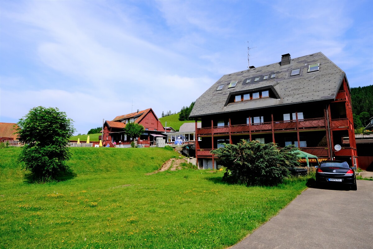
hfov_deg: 78.6
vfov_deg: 57.2
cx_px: 186
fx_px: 228
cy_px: 124
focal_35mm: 22
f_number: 5.6
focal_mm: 14.4
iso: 320
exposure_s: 1/1500
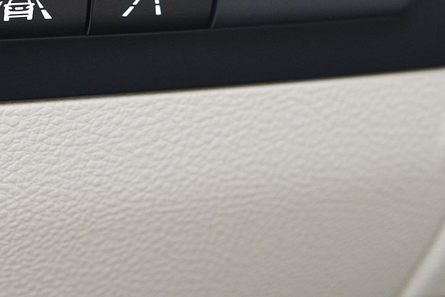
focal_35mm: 143
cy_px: -9
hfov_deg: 14.2
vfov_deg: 9.5
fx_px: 1768
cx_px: 70
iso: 800
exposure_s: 1/60
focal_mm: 45
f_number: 8
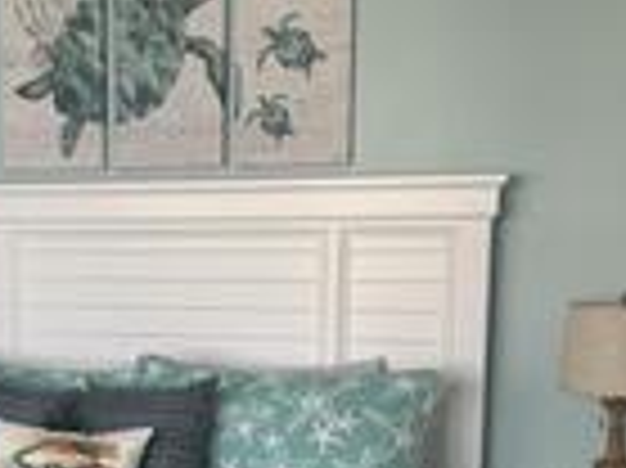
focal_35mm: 75
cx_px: 113
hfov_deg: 25.5
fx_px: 1355
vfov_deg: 19.1
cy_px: 454
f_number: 1.6
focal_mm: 5.96
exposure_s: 1/122
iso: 40
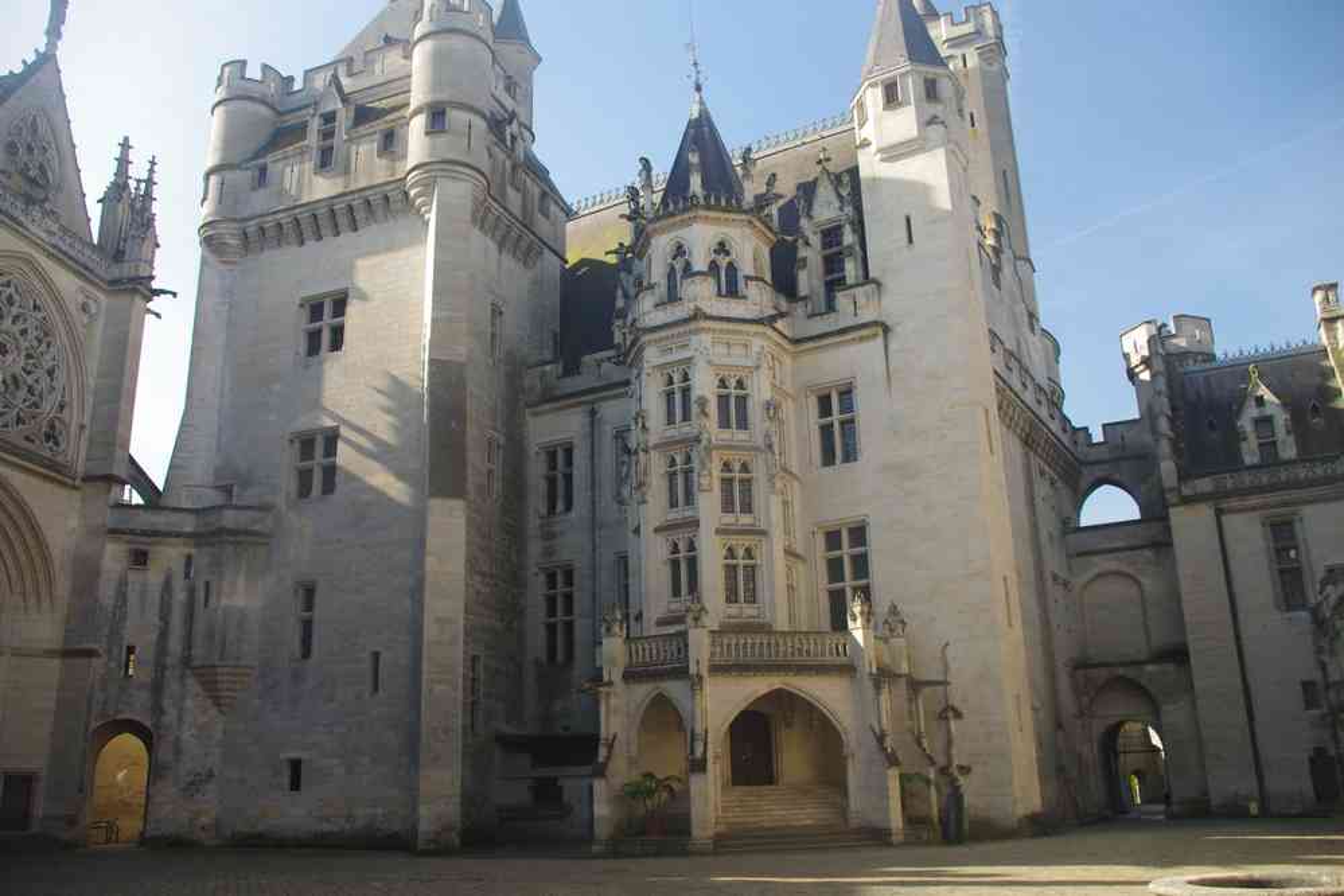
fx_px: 1120
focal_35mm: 30
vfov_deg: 43.6
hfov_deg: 61.9
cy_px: 448
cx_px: 672
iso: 200
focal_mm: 20
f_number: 10
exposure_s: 1/50
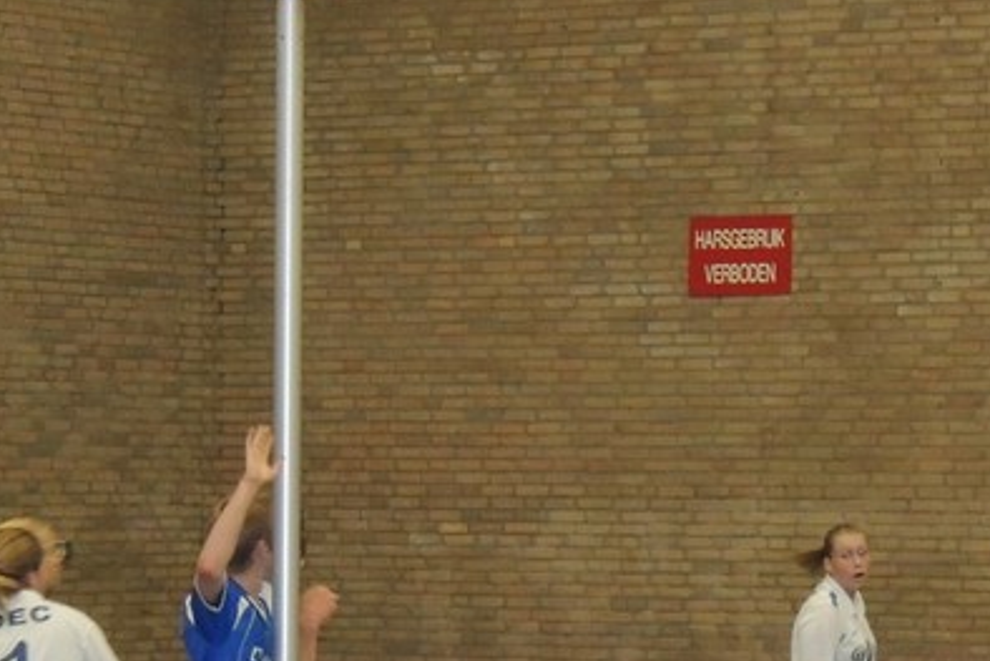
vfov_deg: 7.3
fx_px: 5199
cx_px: 628
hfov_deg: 10.9
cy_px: 591
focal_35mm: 189
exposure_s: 1/50
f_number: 3.9
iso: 800
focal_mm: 12.4
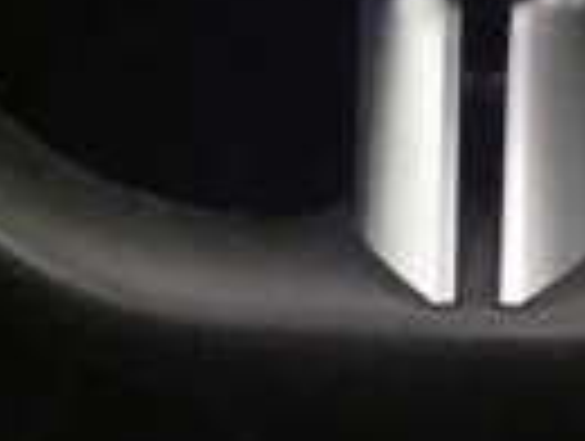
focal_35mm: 123
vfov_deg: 11.3
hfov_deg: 15.9
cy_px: -342
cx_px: 482
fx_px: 2083
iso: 1600
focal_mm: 3.6
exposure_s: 1/30
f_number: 2.8
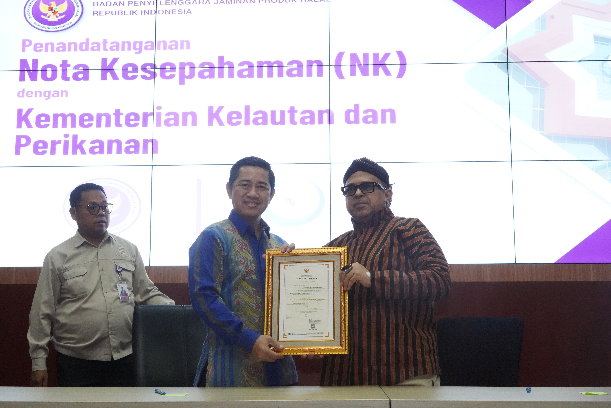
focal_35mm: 46
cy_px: 204
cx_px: 306
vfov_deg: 29.2
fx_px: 781
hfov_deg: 42.7
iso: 16000
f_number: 11
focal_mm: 46
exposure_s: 1/125
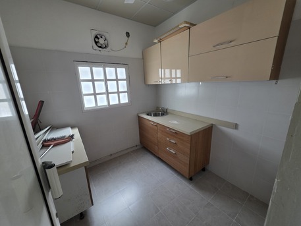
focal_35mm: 13
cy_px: 113
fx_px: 113
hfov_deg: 106.2
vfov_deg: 89.9
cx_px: 150
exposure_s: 1/60
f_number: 1.9
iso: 160
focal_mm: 2.2
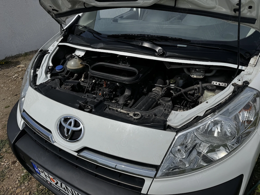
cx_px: 130
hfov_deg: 71.6
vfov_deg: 56.8
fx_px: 180
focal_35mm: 24
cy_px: 98
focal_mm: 6.76
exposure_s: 1/9009
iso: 80
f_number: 1.78
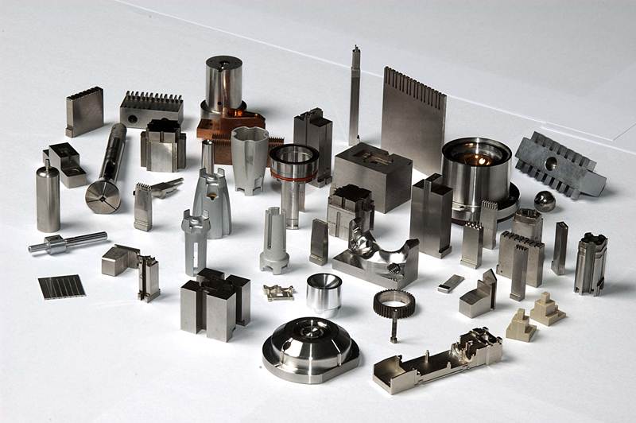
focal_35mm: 128
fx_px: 2251
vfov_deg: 10.7
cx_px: 318
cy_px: 212
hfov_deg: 16.1
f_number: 18
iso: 200
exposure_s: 1/60
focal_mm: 85
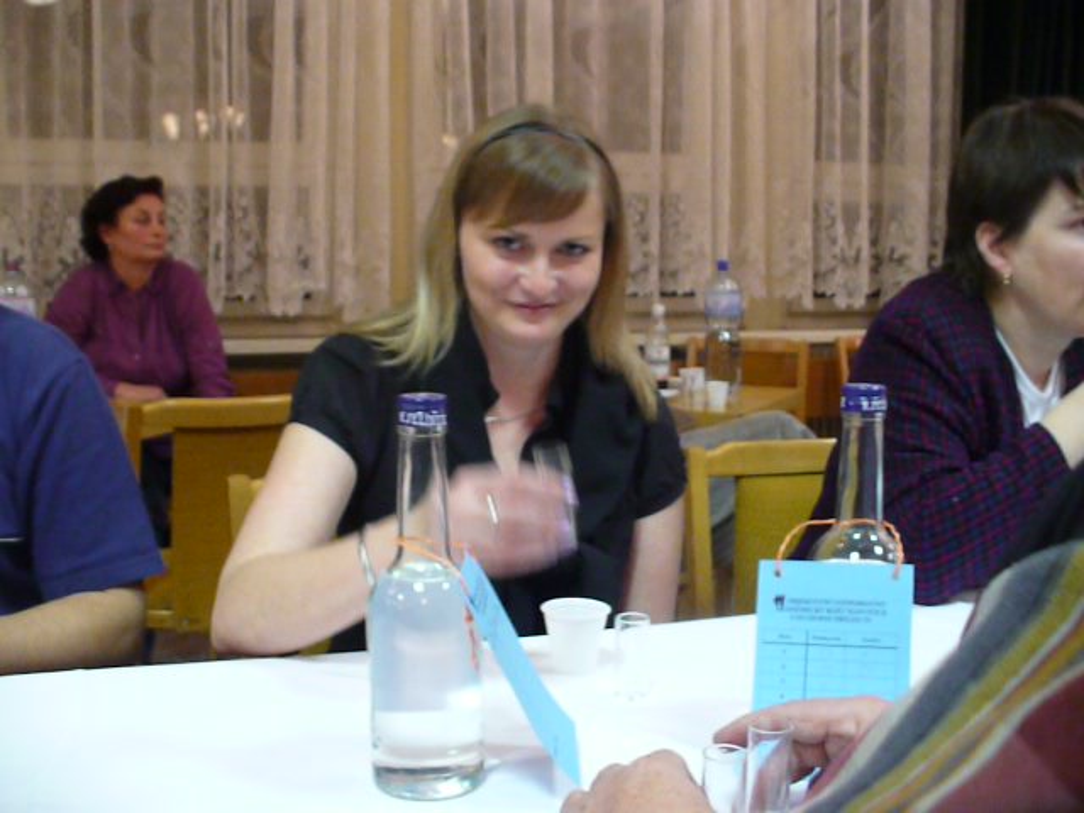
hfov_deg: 50.1
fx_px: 1159
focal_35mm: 37
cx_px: 542
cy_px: 406
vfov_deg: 38.7
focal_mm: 6.1
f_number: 2.8
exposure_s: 1/30
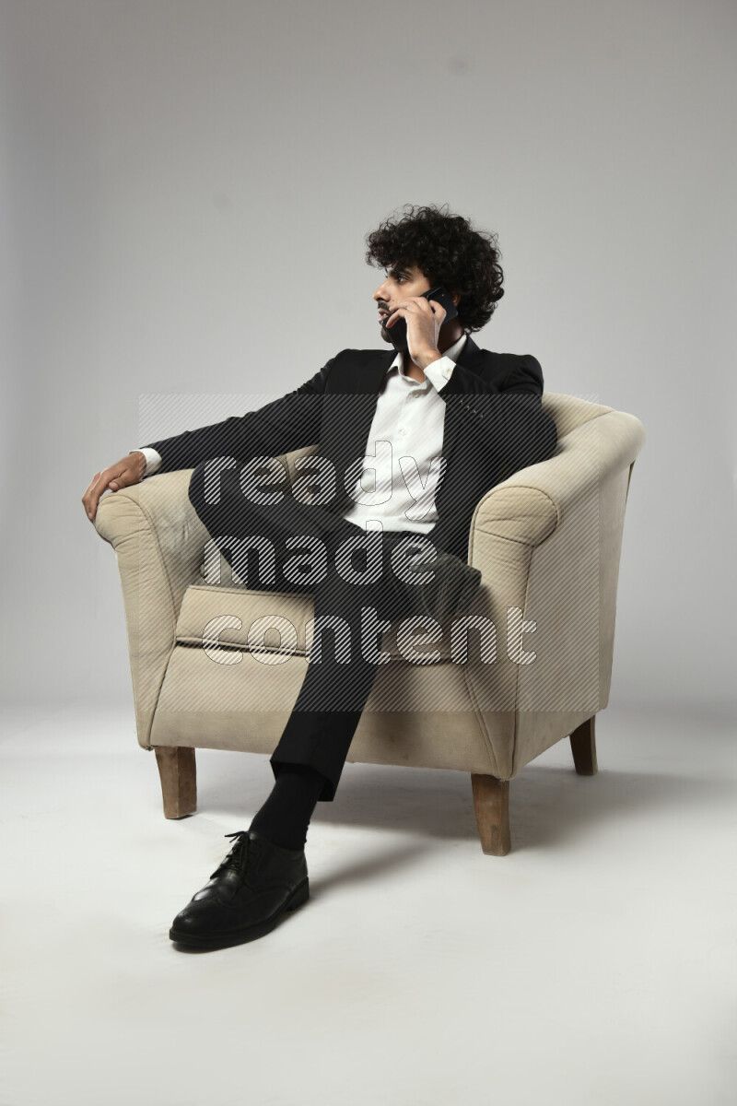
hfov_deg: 36.9
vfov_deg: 53.1
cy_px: 553
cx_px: 368
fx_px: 1105
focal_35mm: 36
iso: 400
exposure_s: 1/125
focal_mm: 36
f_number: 5.6
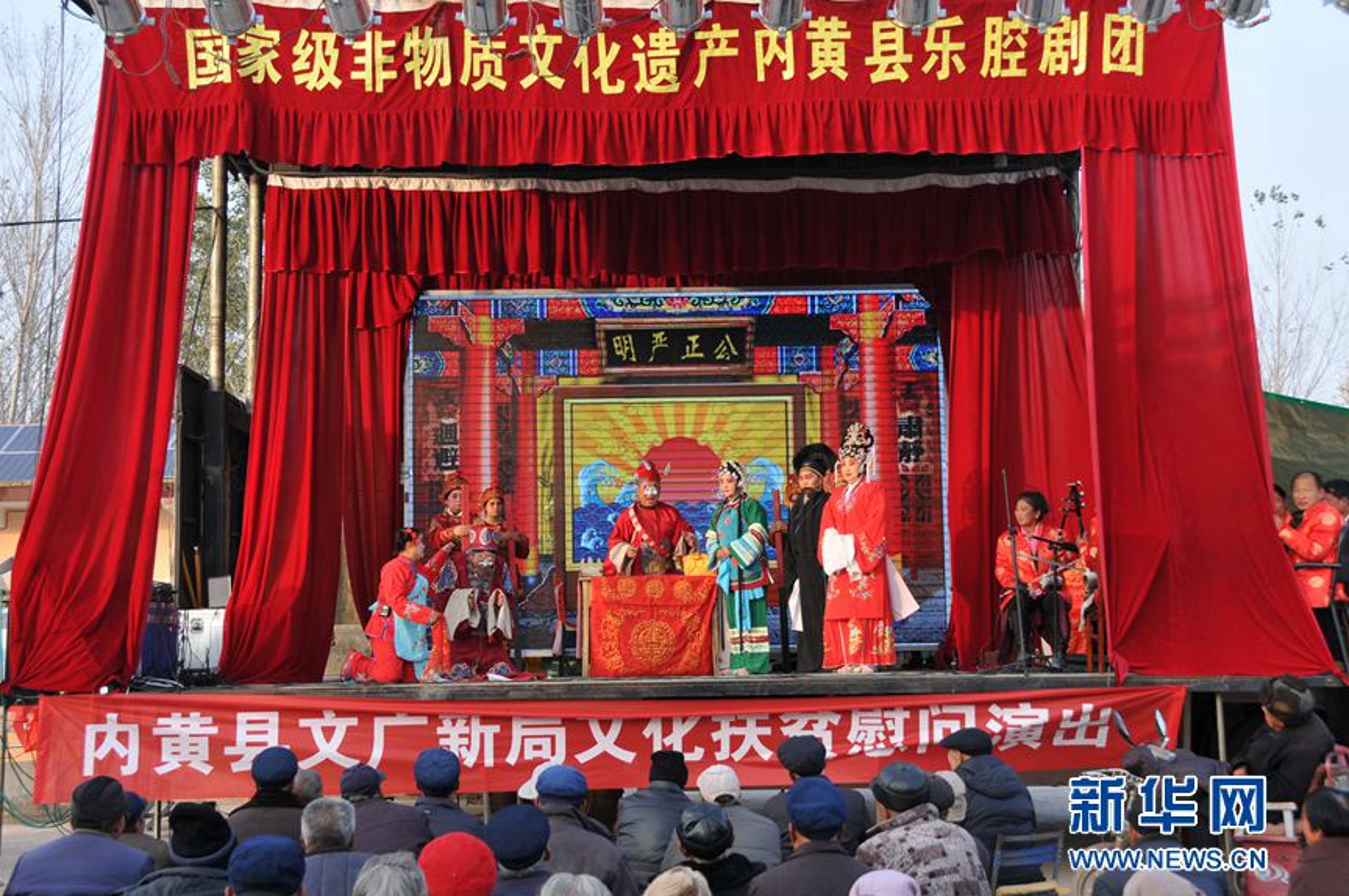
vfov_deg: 26.9
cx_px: 679
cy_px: 453
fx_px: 1871
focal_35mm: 50
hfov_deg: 39.6
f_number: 5.6
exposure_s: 1/160
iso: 250
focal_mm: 32
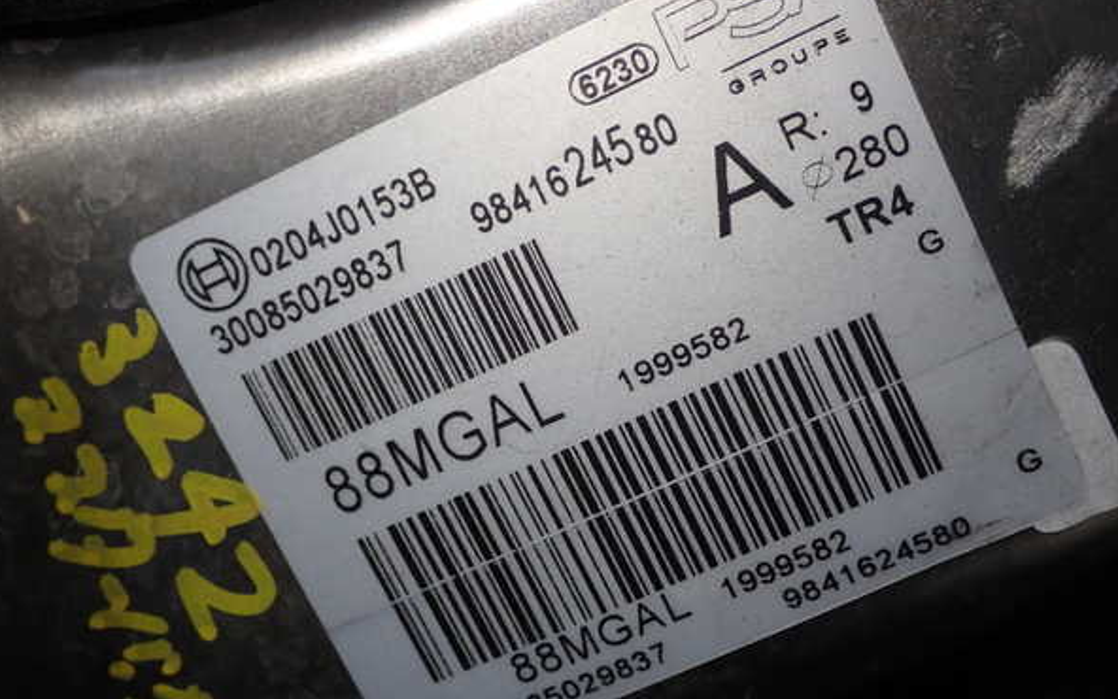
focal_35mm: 58
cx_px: 553
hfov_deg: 35.1
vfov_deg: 22.4
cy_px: 370
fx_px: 1767
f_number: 3.3
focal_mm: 9.65
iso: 200
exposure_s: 1/60
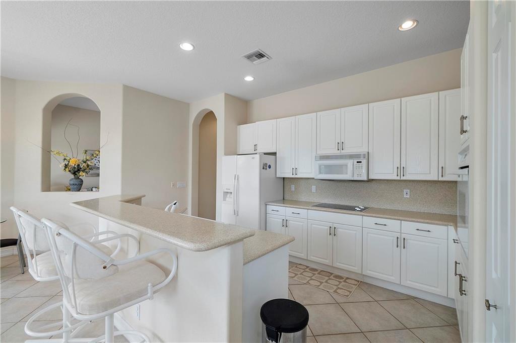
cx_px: 258
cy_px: 172
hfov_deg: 100.4
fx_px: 215
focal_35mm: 15
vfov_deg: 77.3
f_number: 11
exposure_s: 1/15
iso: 160
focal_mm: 10
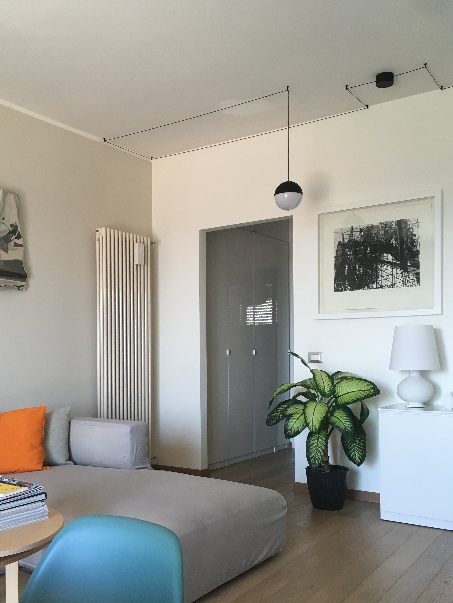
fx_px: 593
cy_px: 352
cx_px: 199
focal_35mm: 34
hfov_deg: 41.7
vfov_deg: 53.7
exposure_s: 1/33
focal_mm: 4.15
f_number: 2.2
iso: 40
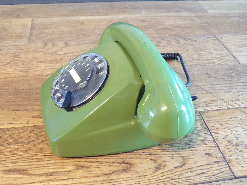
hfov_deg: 50.1
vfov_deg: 38.7
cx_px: 124
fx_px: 264
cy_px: 92
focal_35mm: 37
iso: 695
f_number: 3.3
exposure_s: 1/17
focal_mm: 6.6
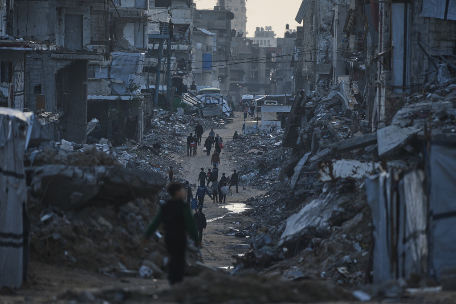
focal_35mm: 385
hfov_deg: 5.4
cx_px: 228
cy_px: 152
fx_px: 4877
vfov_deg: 3.6
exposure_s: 1/640
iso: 100
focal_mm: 385
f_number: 5.6
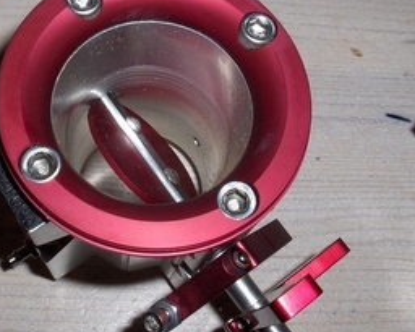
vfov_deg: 37.1
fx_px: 491
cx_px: 148
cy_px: 124
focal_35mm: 40
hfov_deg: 45.3
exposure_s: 1/60
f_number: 5.6
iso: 51
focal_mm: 5.8
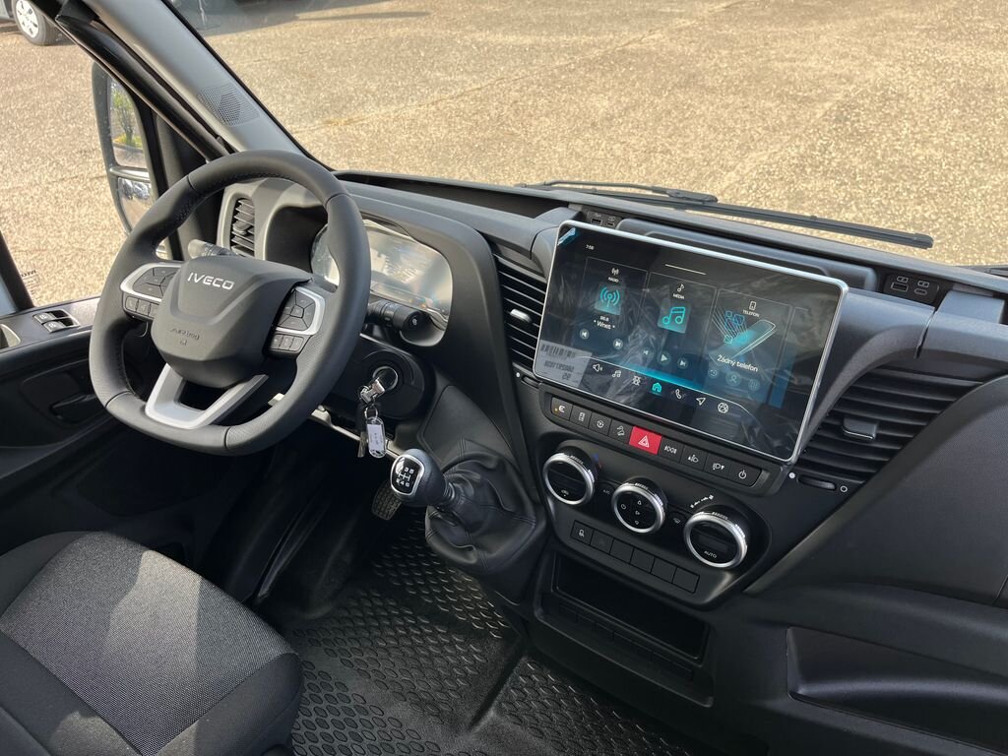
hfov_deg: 67.3
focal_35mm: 26
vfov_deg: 53.1
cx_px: 504
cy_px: 378
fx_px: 757
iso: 40
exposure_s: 1/202
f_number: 1.6
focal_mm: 5.1
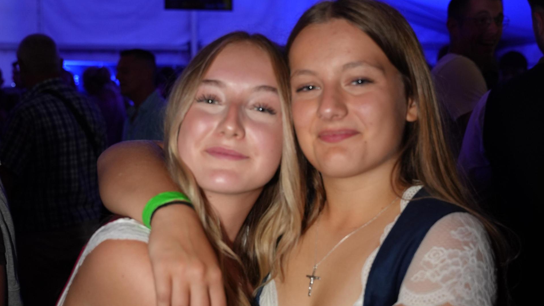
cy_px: 176
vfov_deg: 21.1
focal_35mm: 57
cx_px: 273
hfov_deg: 36.6
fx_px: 822
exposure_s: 1/160
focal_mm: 36
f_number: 4
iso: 1250
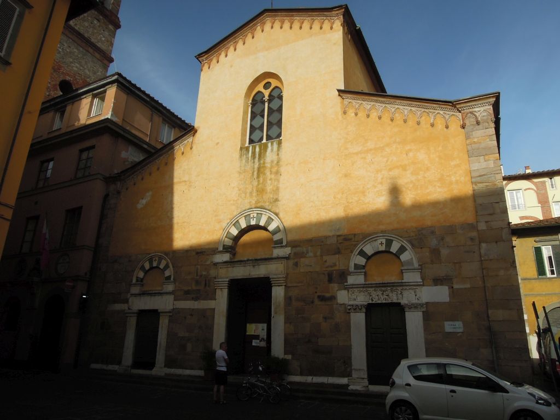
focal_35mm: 24
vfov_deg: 56.8
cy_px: 210
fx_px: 388
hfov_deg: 71.6
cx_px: 280
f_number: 5
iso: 160
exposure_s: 1/1000
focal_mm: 4.3
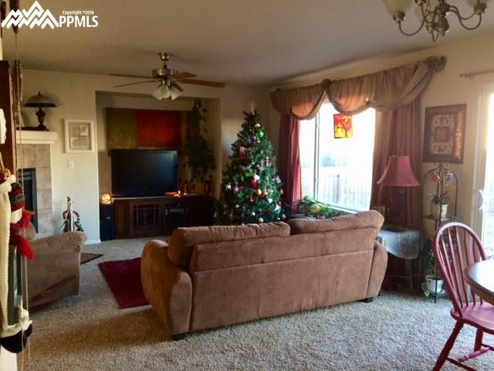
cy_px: 186
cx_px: 247
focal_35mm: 29
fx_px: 414
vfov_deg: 48.2
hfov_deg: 61.7
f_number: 2.2
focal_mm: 4.15
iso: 125
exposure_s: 1/30
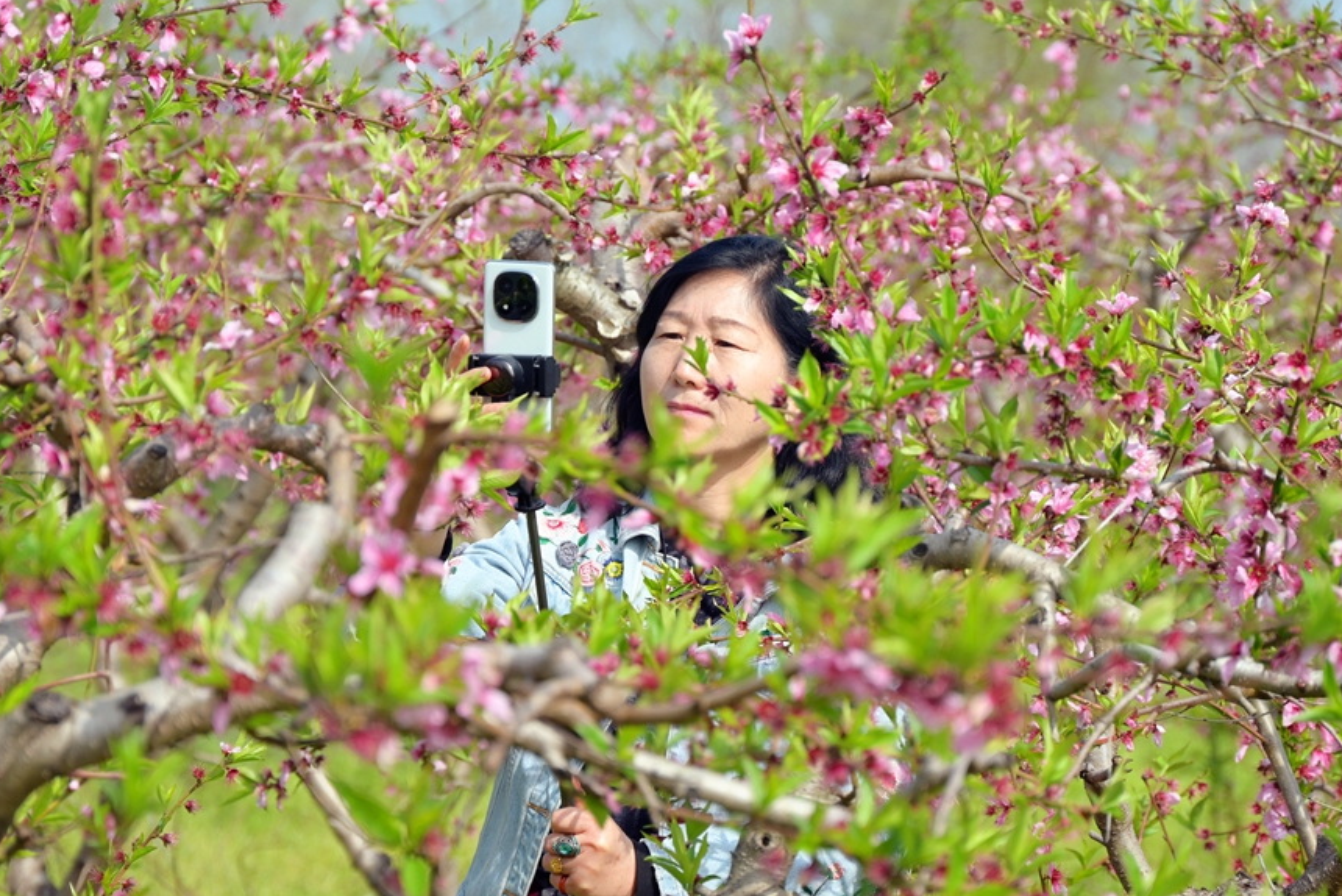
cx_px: 670
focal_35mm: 131
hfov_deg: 15.6
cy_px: 448
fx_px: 4885
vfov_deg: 10.5
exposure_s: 1/640
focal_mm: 130
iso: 250
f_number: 6.3
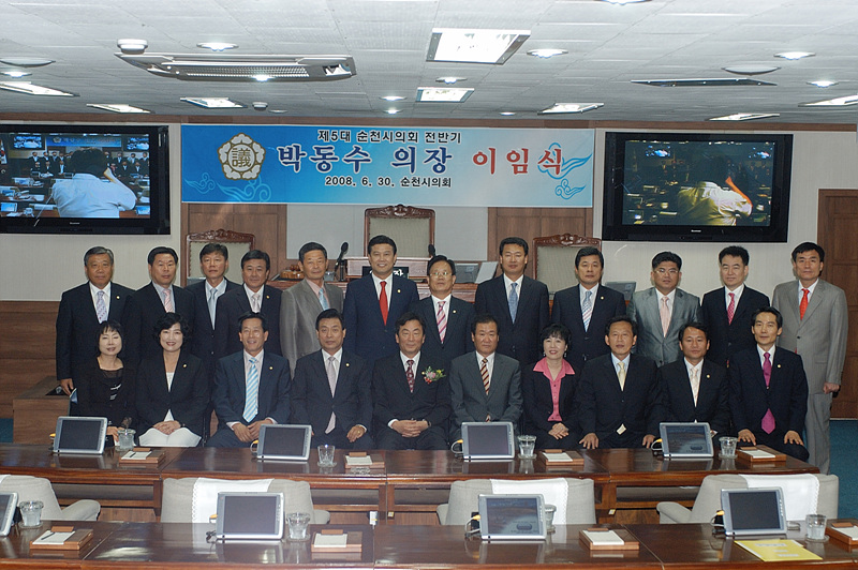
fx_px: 1500
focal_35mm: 63
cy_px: 285
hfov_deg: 31.9
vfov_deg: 21.5
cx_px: 429
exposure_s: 1/160
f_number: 4
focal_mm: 42
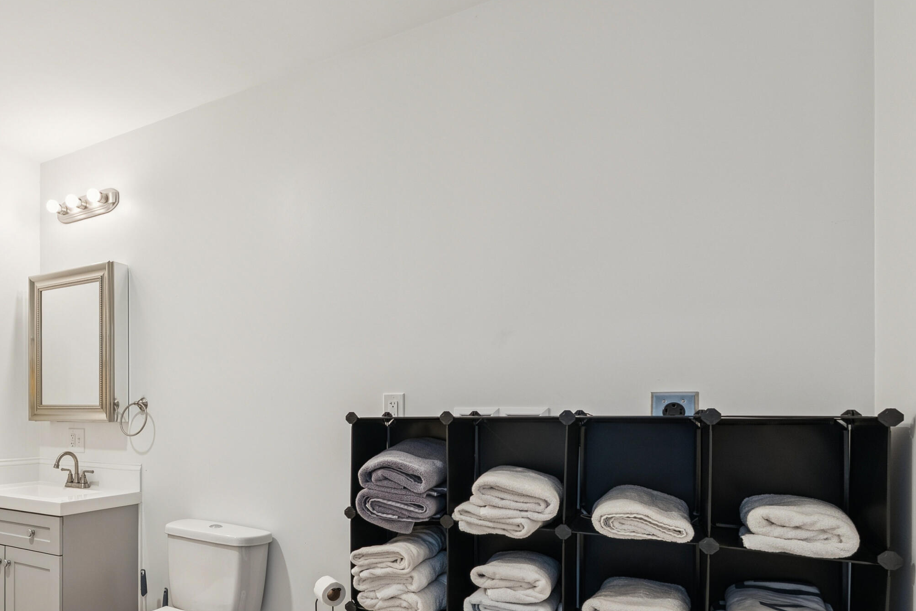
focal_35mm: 25
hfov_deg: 68.4
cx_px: 254
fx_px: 630
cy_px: 419
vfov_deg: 50.6
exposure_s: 1/10
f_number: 7.1
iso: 320
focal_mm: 16.5
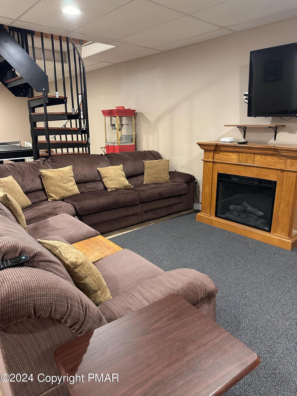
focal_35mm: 24
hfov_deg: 56.8
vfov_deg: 71.6
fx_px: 275
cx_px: 148
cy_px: 198
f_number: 1.78
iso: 640
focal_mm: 6.86
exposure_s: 1/40
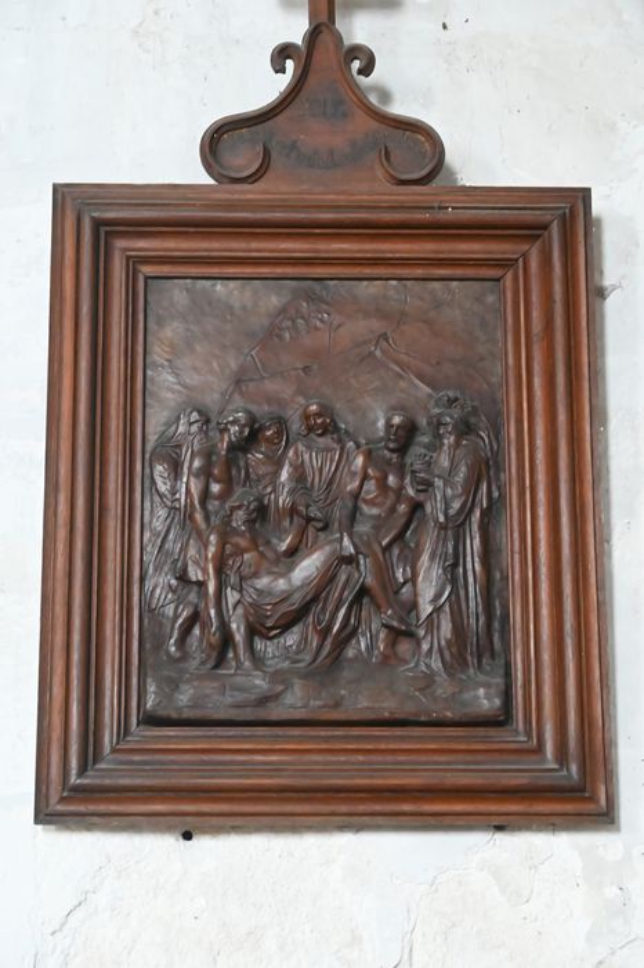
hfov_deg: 18.4
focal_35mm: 74
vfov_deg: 27.4
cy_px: 484
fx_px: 1987
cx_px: 322
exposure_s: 1/25
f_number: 6
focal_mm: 74
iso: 25600
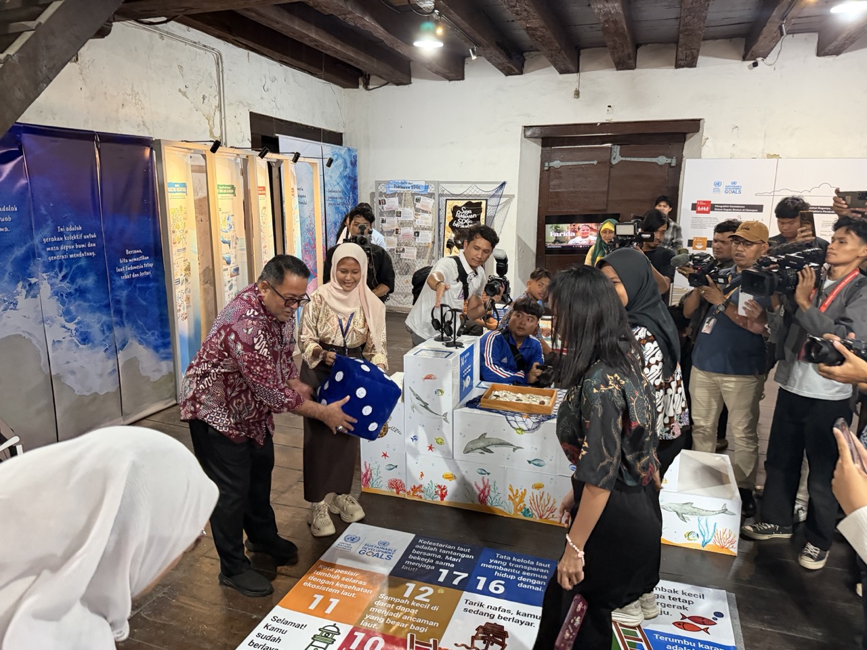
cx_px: 434
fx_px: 601
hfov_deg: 71.6
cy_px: 325
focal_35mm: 24
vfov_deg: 56.8
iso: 500
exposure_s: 1/50
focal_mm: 6.76
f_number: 1.78
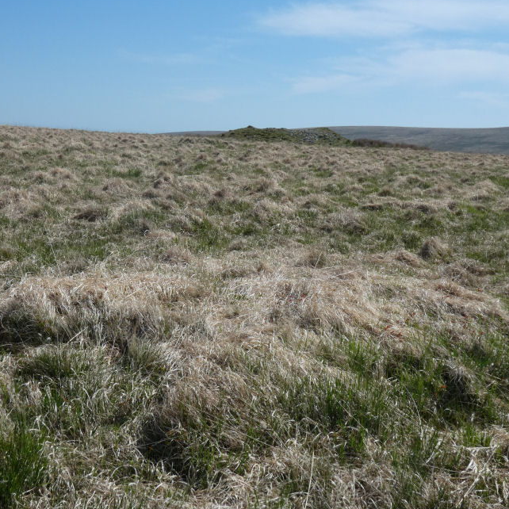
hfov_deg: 36.0
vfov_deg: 36.1
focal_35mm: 47
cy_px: 243
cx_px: 235
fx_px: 782
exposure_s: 1/1000
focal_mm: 6.8
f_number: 4.5
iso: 80
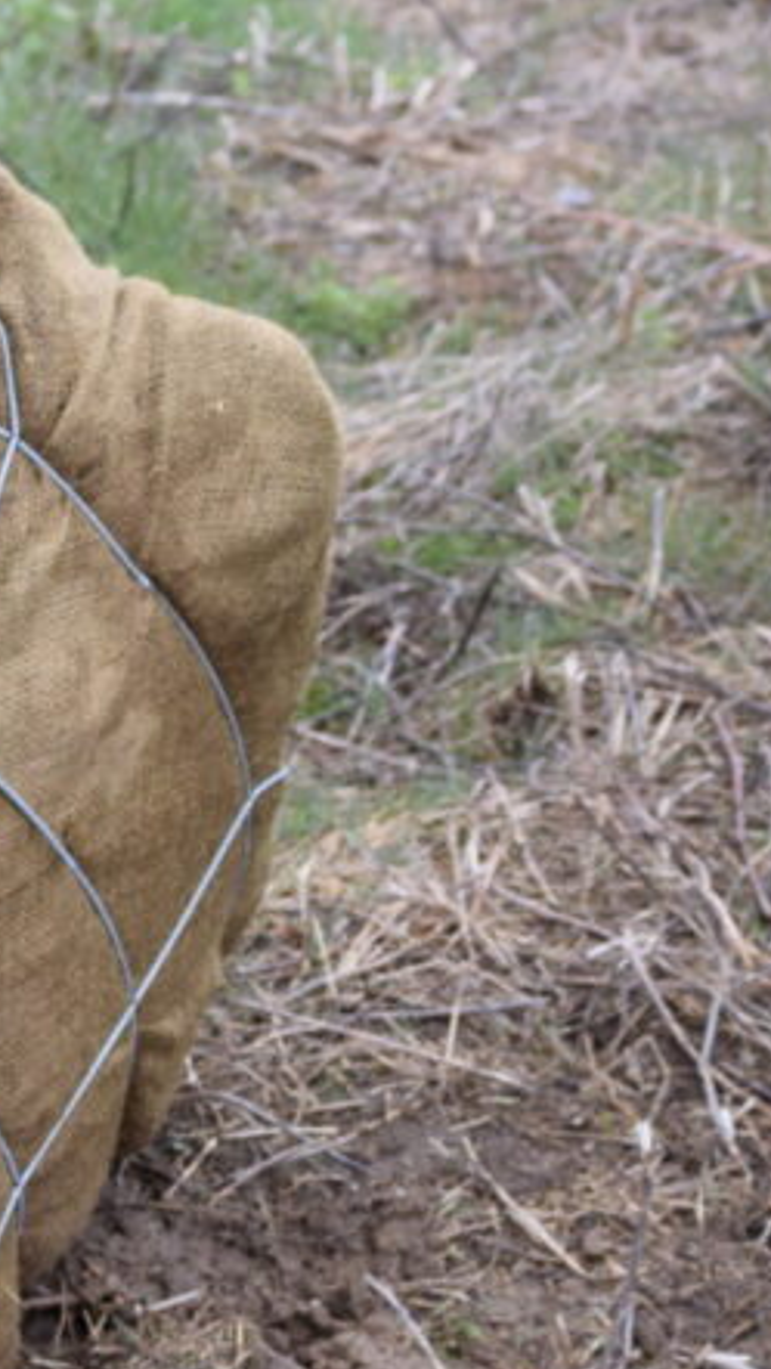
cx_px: -446
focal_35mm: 200
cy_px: 633
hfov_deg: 6.0
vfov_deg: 10.8
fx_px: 7268
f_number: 5
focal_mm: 55
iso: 400
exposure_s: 1/100
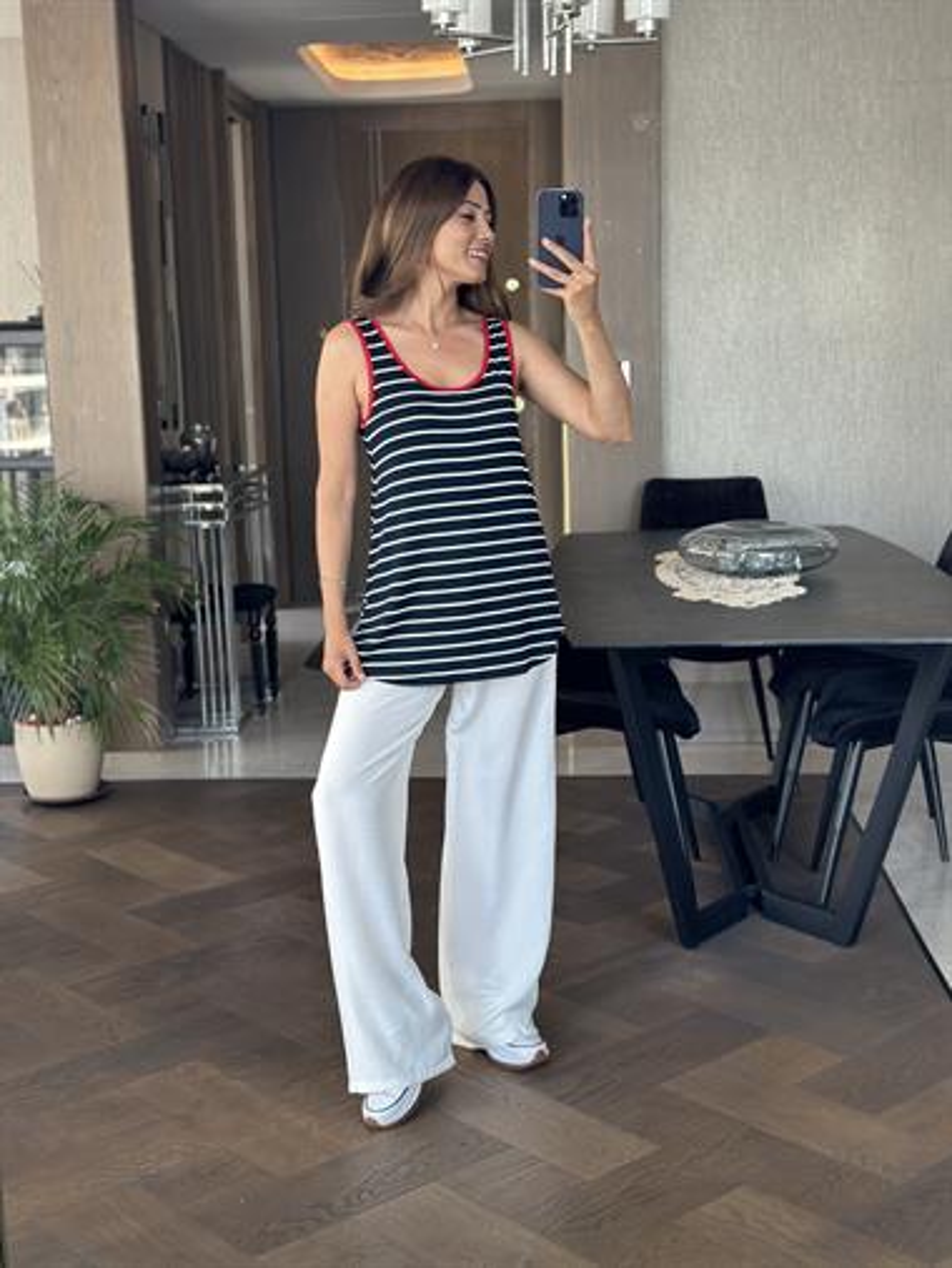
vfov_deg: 39.6
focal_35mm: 48
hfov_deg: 30.3
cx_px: 476
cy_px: 634
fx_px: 1759
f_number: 1.78
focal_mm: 6.86
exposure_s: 1/74
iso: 125
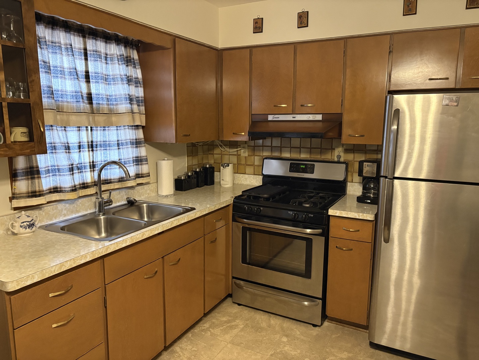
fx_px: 360
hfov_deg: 67.3
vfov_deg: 53.1
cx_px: 240
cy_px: 180
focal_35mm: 26
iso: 500
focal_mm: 5.96
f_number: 1.6
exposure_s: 1/60
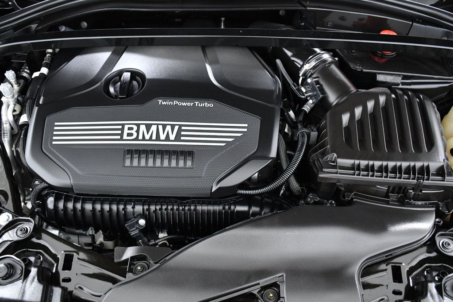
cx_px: 226
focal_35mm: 33
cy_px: 151
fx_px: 415
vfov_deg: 39.9
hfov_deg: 57.2
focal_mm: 22
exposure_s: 1/80
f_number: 4.5
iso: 2500
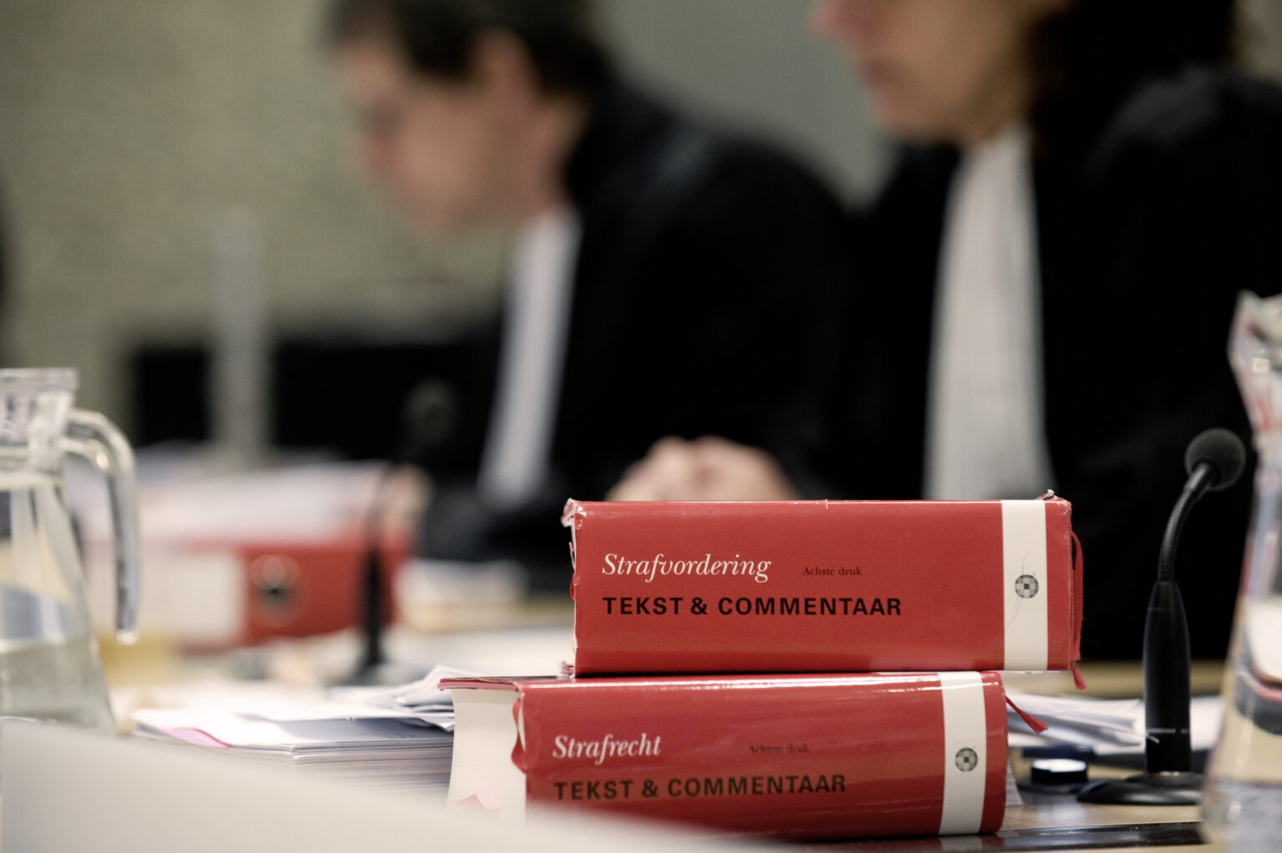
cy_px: 426
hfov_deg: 15.2
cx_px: 641
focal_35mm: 135
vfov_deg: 10.1
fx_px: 4804
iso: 2000
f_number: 5.6
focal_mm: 135
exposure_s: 1/60
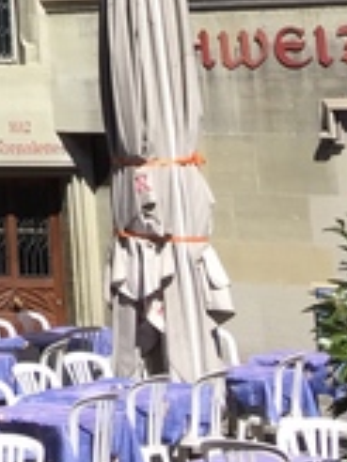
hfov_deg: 9.9
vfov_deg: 13.0
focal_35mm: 136
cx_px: -423
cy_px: -394
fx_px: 1818
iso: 32
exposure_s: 1/1522
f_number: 2.2
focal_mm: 4.15
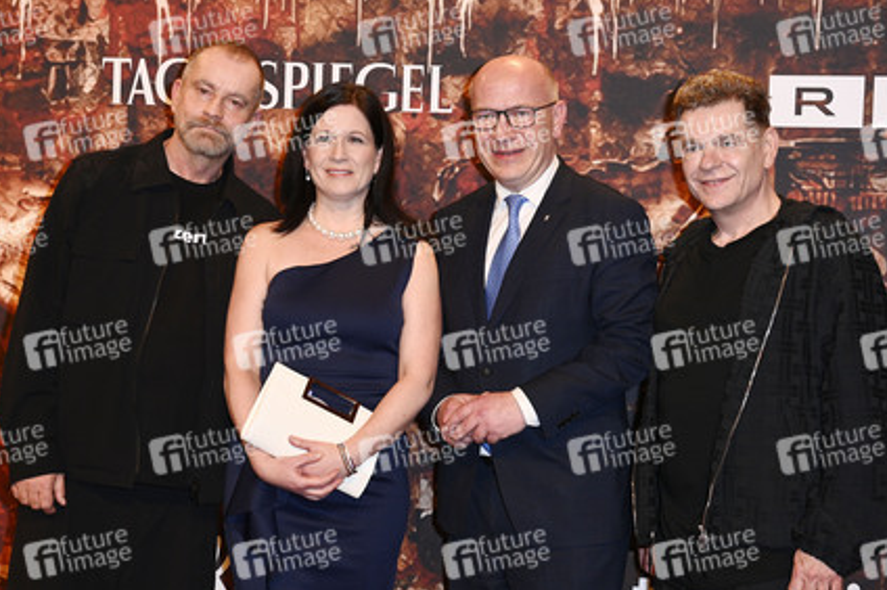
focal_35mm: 66
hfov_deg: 30.5
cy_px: 293
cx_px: 440
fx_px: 1625
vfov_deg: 20.6
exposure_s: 1/250
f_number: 5.6
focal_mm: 62
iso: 1600
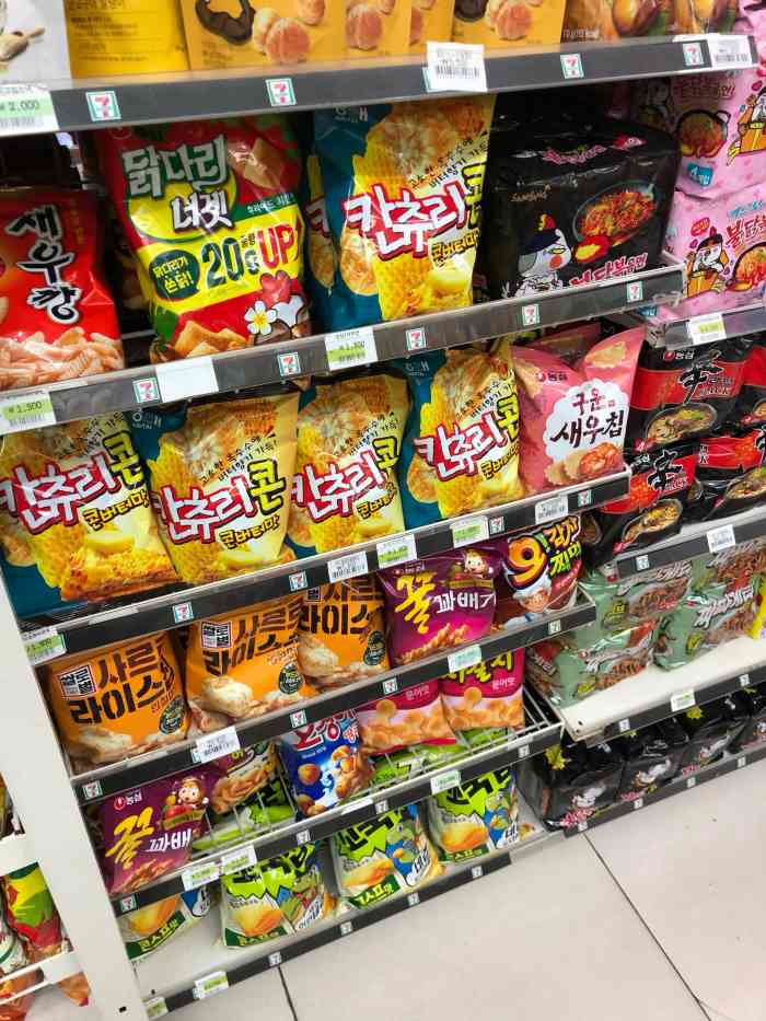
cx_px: 383
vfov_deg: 63.4
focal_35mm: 28
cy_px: 510
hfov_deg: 49.8
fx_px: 826
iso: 40
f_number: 1.8
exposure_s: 1/30
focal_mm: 4
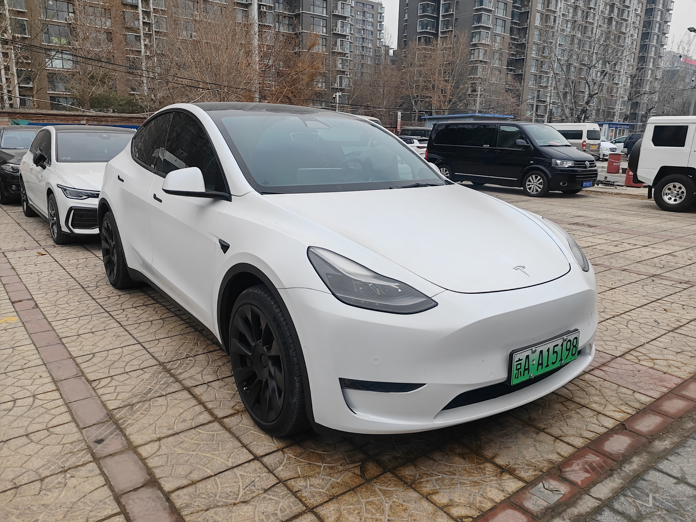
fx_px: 543
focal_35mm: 27
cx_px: 348
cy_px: 261
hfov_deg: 65.3
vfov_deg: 51.4
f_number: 1.8
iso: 160
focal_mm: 6.14
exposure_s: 1/100
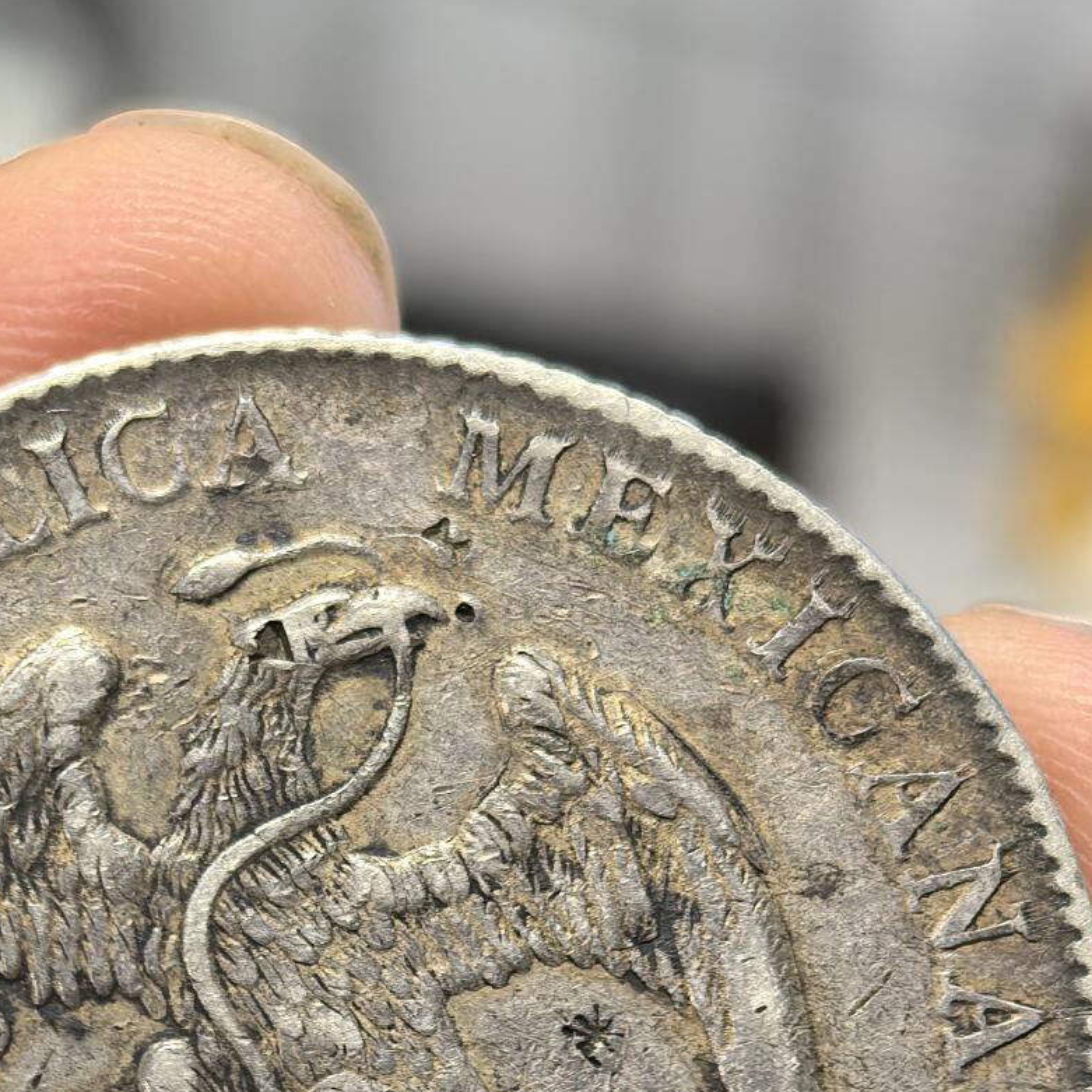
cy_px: 1141
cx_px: 326
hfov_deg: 15.8
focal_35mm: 110
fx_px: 3926
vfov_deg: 15.5
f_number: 2
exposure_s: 1/50
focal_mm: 6.98
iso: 200
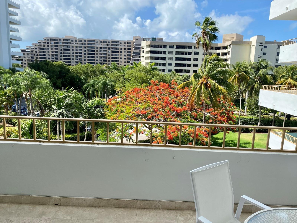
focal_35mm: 26
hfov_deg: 67.3
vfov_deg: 53.1
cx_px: 148
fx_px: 223
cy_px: 112
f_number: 1.8
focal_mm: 4.25
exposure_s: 1/1808
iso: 32
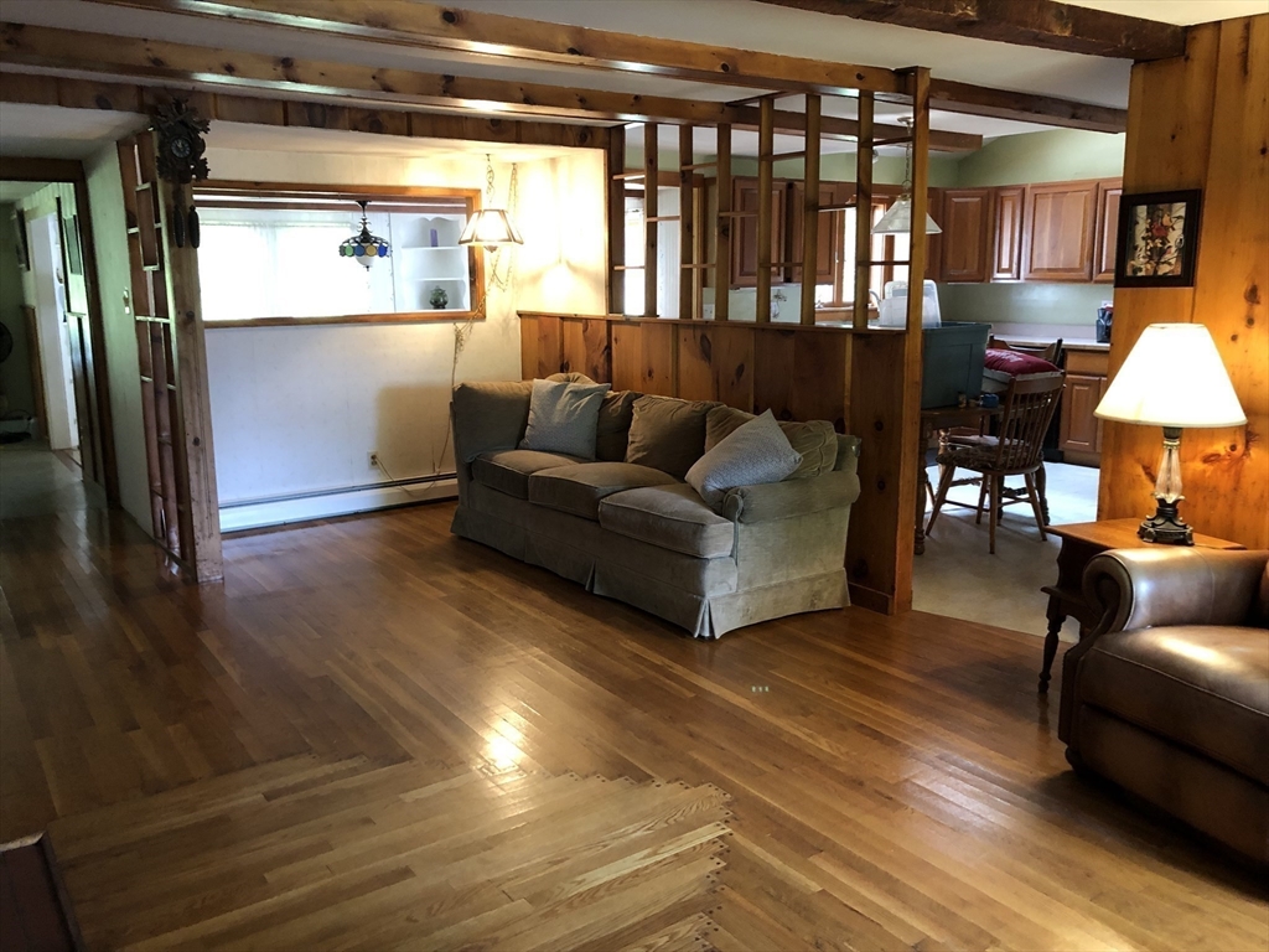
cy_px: 476
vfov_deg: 49.7
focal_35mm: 28
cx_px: 634
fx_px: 1026
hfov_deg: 63.4
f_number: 1.8
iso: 100
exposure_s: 1/12
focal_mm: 3.99
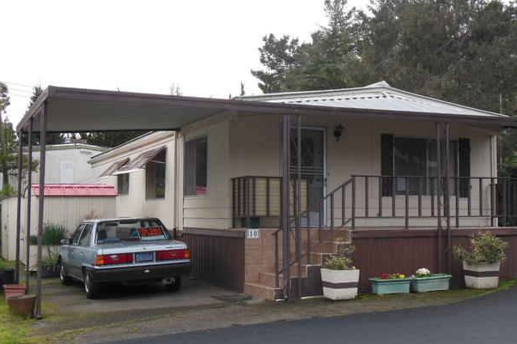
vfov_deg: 26.0
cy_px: 169
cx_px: 291
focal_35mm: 52
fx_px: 747
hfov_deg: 38.1
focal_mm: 7.7
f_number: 3.8
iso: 125
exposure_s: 1/80
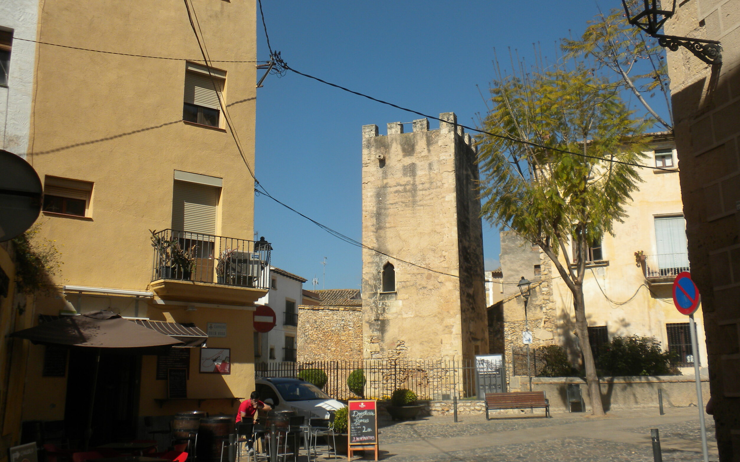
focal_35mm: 40
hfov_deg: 49.3
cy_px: 197
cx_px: 368
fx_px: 807
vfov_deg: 31.9
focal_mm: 6.6
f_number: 10
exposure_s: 1/164
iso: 64
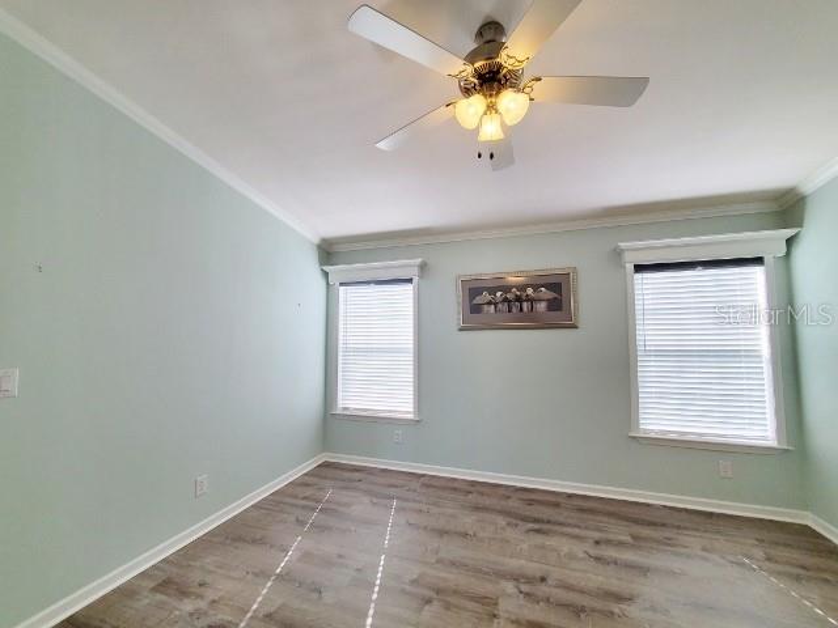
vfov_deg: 89.9
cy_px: 314
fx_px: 315
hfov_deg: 106.2
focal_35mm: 13
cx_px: 419
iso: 50
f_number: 2.2
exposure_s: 1/120
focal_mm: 1.8
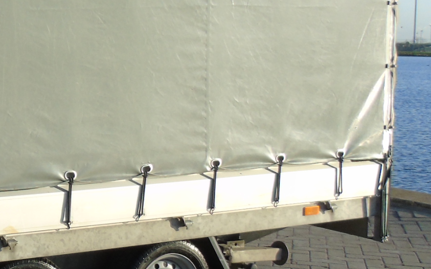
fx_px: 916
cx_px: -99
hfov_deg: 23.9
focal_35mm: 78
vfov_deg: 16.7
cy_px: 106
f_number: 3.4
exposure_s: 1/500
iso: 80
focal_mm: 4.4
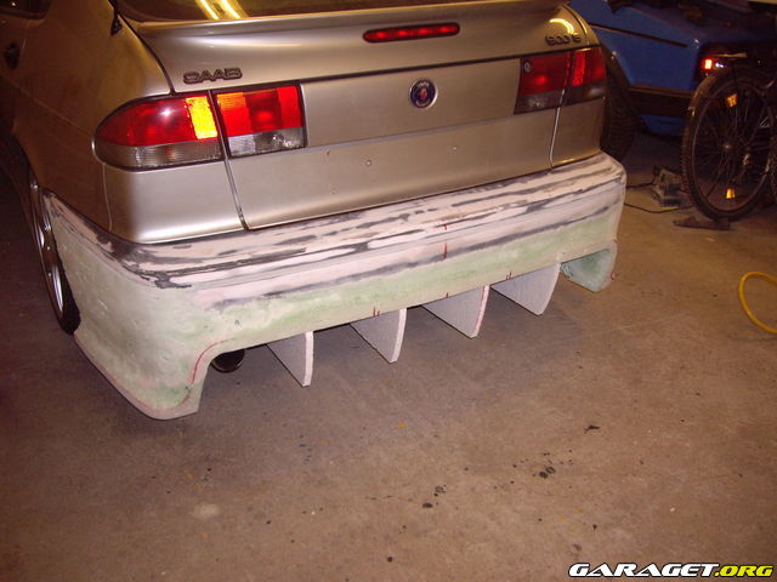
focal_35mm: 38
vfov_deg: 37.7
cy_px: 291
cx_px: 388
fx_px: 853
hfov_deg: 49.0
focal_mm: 6.2
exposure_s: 1/40
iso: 200
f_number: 2.7
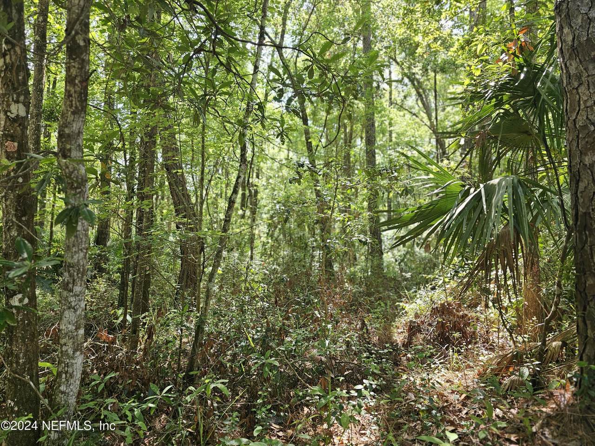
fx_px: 395
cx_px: 298
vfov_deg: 58.9
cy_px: 223
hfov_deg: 73.9
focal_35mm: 23
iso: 32
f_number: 1.7
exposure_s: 1/120
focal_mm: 6.3
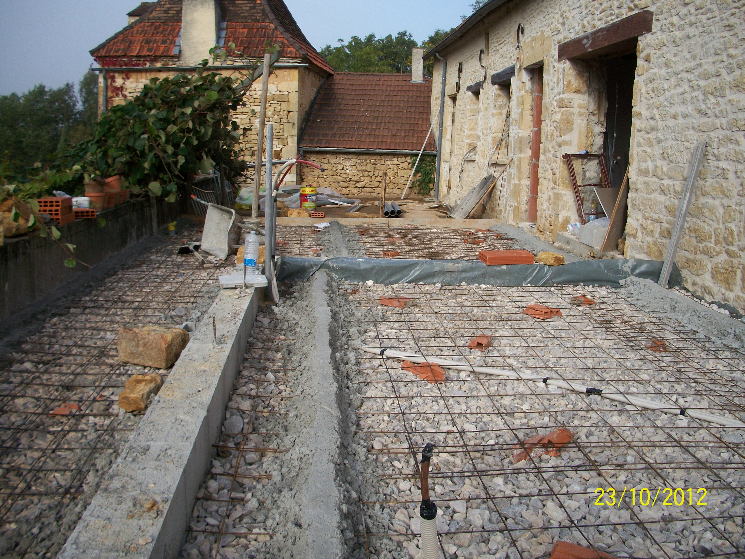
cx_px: 372
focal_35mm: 35
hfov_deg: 52.6
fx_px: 753
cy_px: 280
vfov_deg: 40.7
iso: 80
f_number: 3.1
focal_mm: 6.3
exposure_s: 1/800
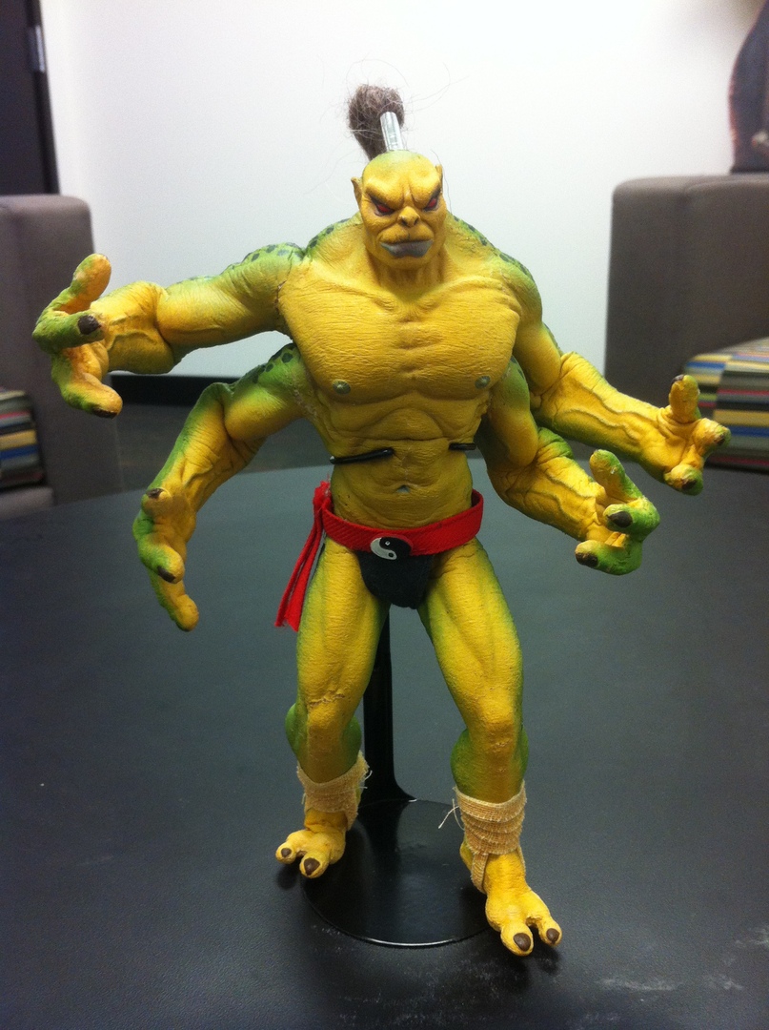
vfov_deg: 52.7
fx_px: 1039
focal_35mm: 35
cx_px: 384
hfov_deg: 40.6
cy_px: 515
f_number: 2.8
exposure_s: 1/15
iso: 160
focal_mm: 3.85
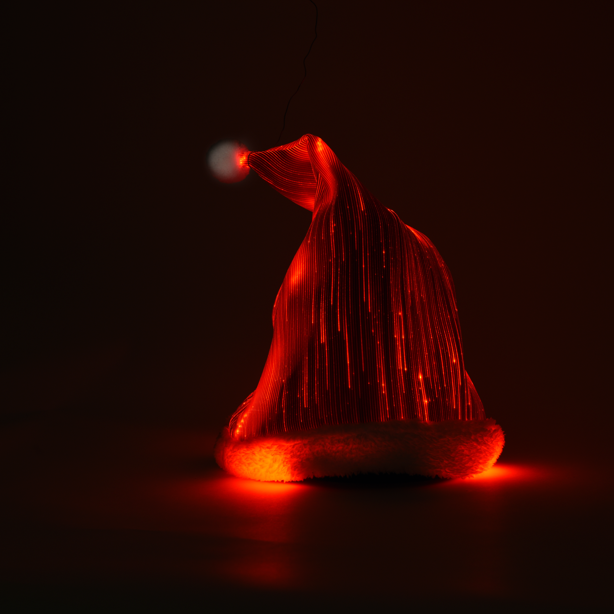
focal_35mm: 74
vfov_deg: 23.4
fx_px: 1485
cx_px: 344
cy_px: 307
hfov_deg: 23.3
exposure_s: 4
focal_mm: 58
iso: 100
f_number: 9
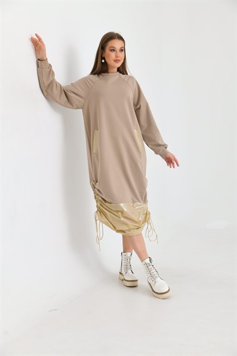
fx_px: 474
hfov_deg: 28.1
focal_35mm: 48
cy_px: 178
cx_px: 118
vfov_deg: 41.1
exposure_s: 1/125
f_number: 5.6
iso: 100
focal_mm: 48
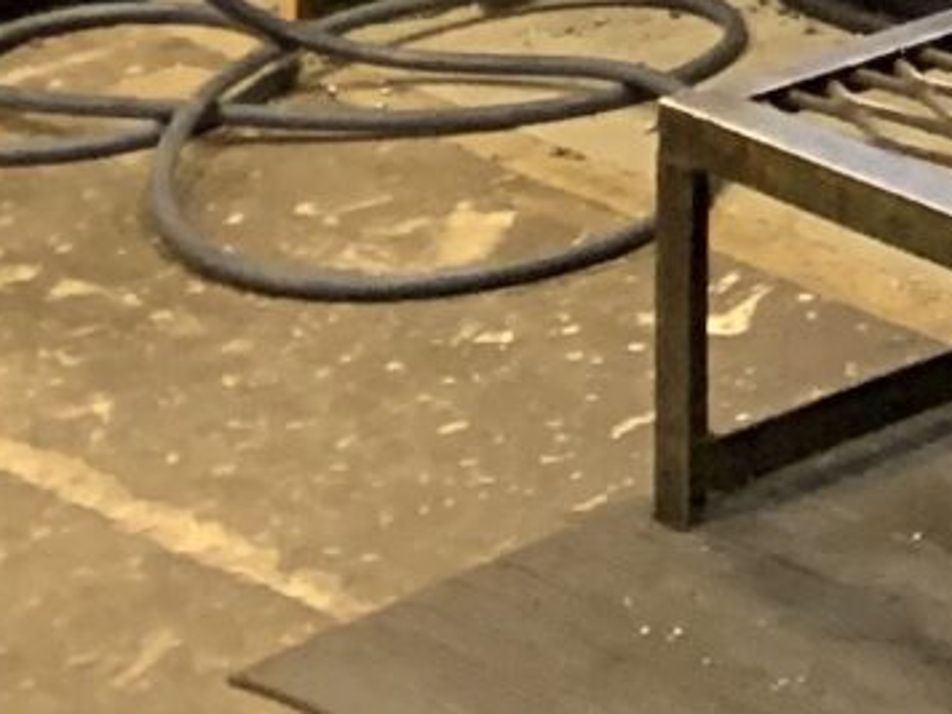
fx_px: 5143
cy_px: -1522
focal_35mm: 187
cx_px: 2875
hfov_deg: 8.7
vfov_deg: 7.0
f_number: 1.8
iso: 200
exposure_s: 1/60
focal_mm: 4.25
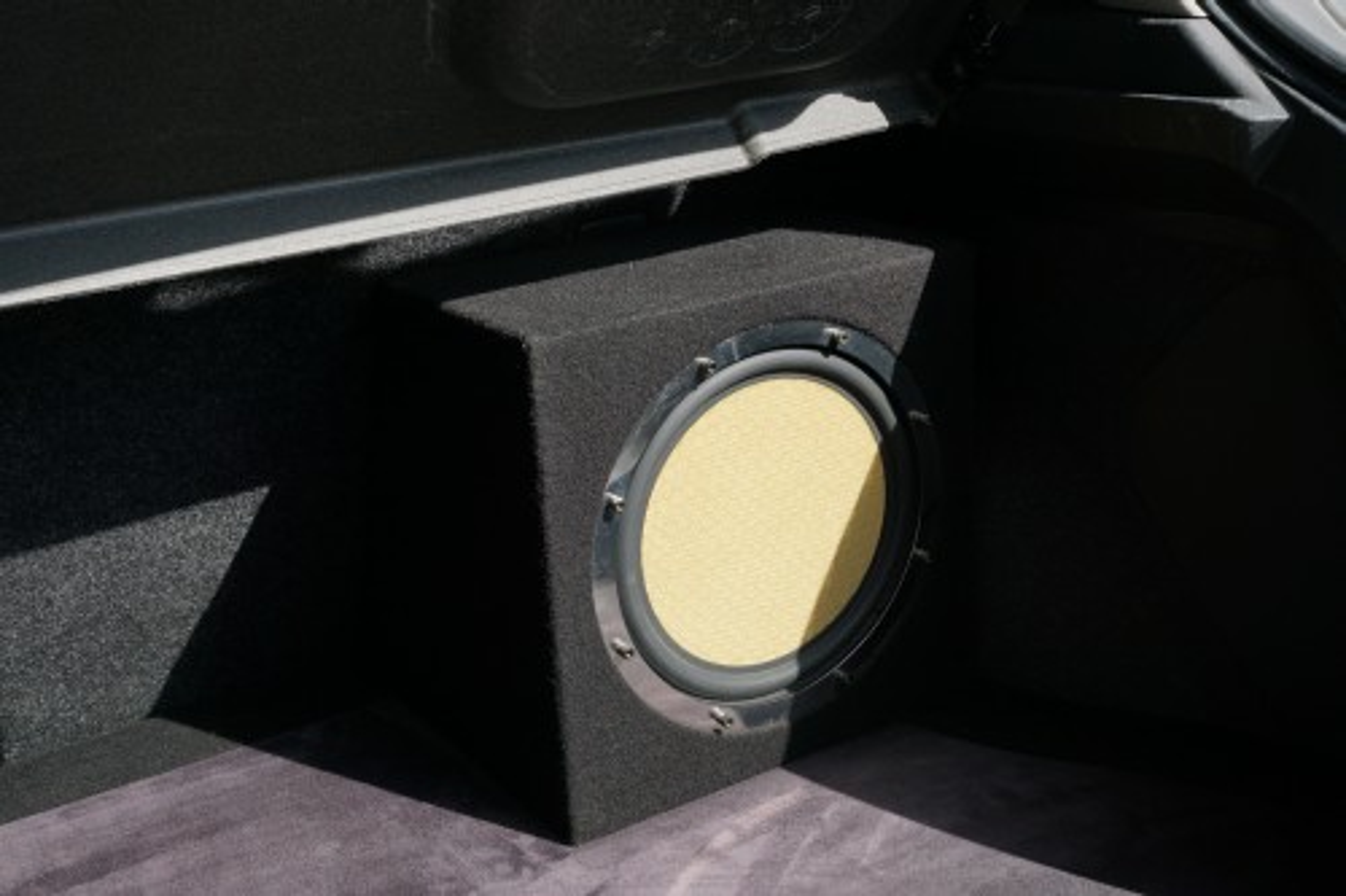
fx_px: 1570
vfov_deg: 31.9
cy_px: 448
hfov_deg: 46.4
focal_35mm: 42
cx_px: 673
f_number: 8
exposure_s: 1/250
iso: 200
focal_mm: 28
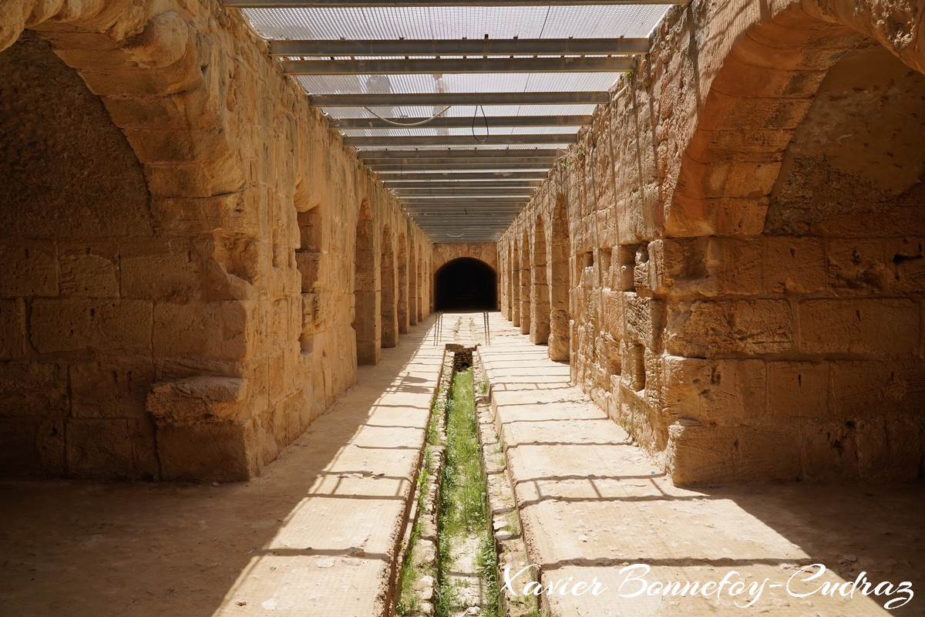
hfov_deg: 61.9
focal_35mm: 30
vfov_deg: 43.6
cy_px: 308
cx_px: 462
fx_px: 771
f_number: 8
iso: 400
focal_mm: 30
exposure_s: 1/640
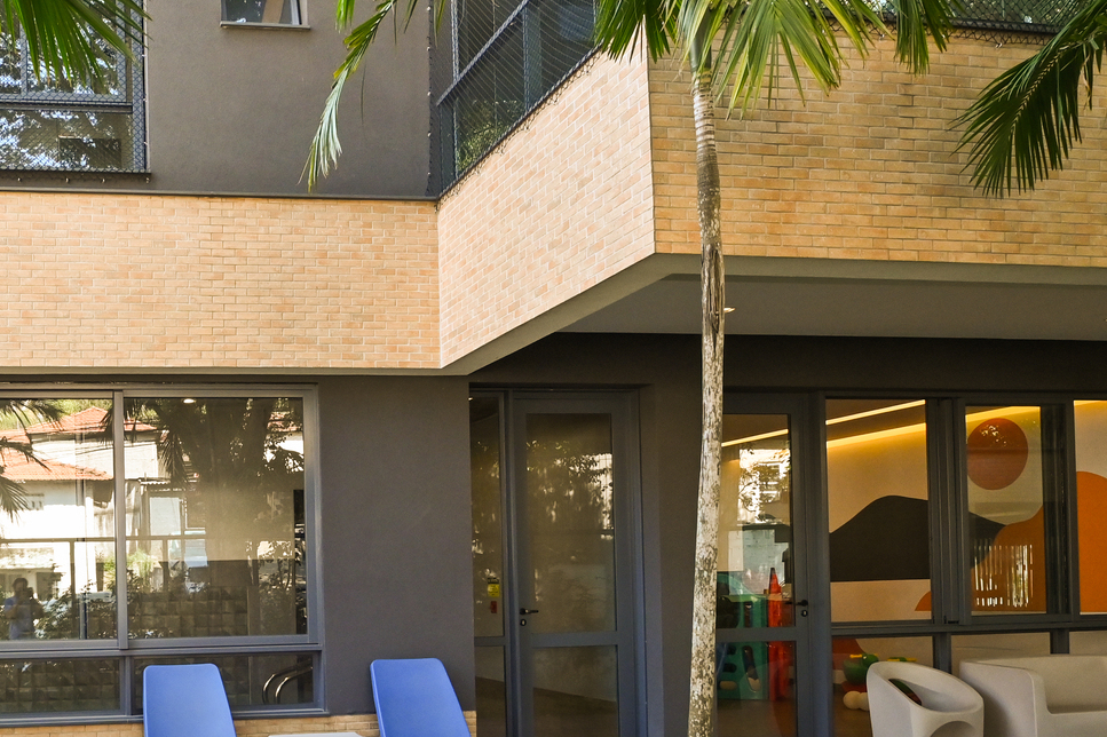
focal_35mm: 33
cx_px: 139
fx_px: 1014
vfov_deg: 38.6
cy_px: 578
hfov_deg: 51.5
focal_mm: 14
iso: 800
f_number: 8
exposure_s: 1/100
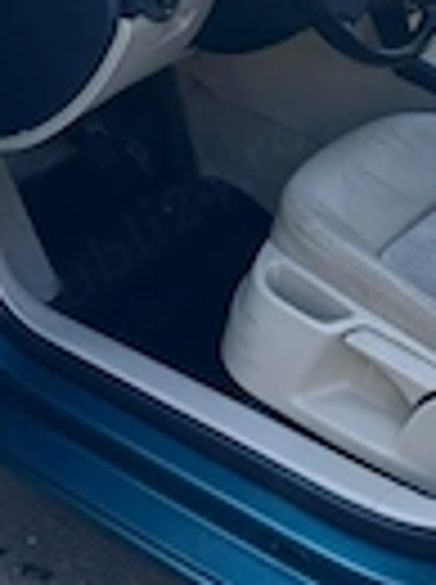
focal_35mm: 74
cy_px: -72
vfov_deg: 24.5
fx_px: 1247
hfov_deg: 19.8
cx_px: 252
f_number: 1.78
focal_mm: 6.86
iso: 80
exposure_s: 1/1227
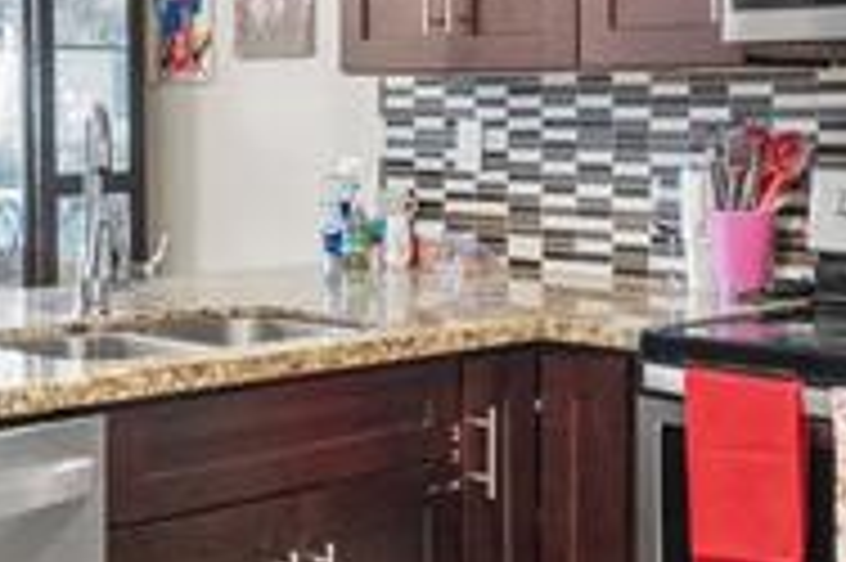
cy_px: 160
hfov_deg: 29.6
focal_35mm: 68
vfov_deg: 19.9
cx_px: 315
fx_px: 1597
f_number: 9
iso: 3200
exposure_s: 1/5
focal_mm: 16
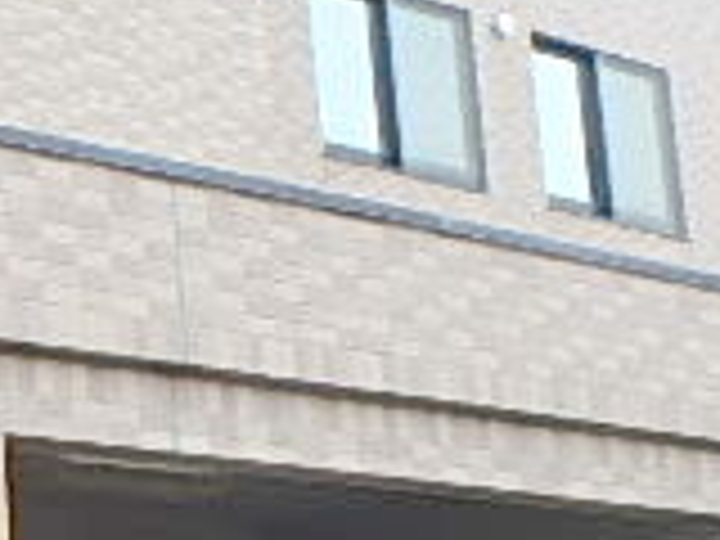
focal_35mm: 84
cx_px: -338
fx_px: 1747
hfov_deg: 20.3
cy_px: 724
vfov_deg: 16.5
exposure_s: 1/320
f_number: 3.5
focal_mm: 3.7
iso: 125
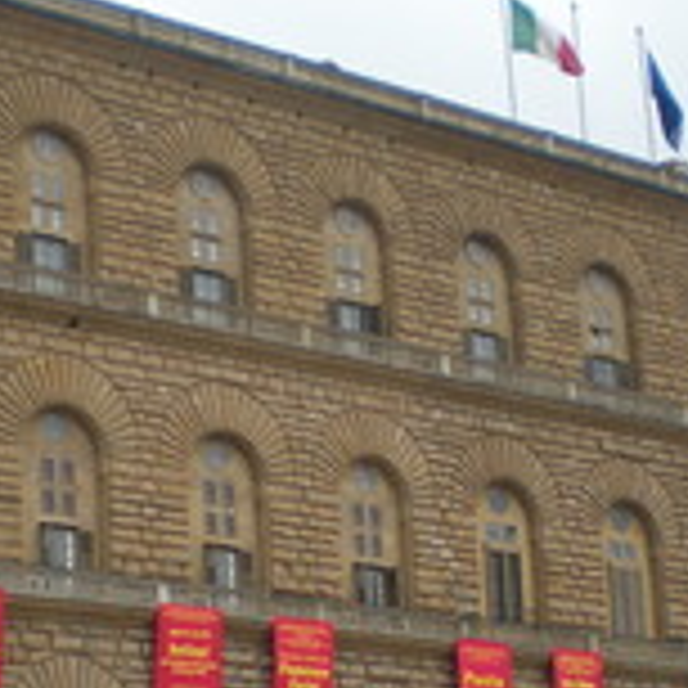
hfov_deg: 17.5
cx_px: 238
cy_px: 598
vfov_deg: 17.4
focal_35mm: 99
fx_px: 2226
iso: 64
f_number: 3.1
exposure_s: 1/200
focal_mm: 6.3
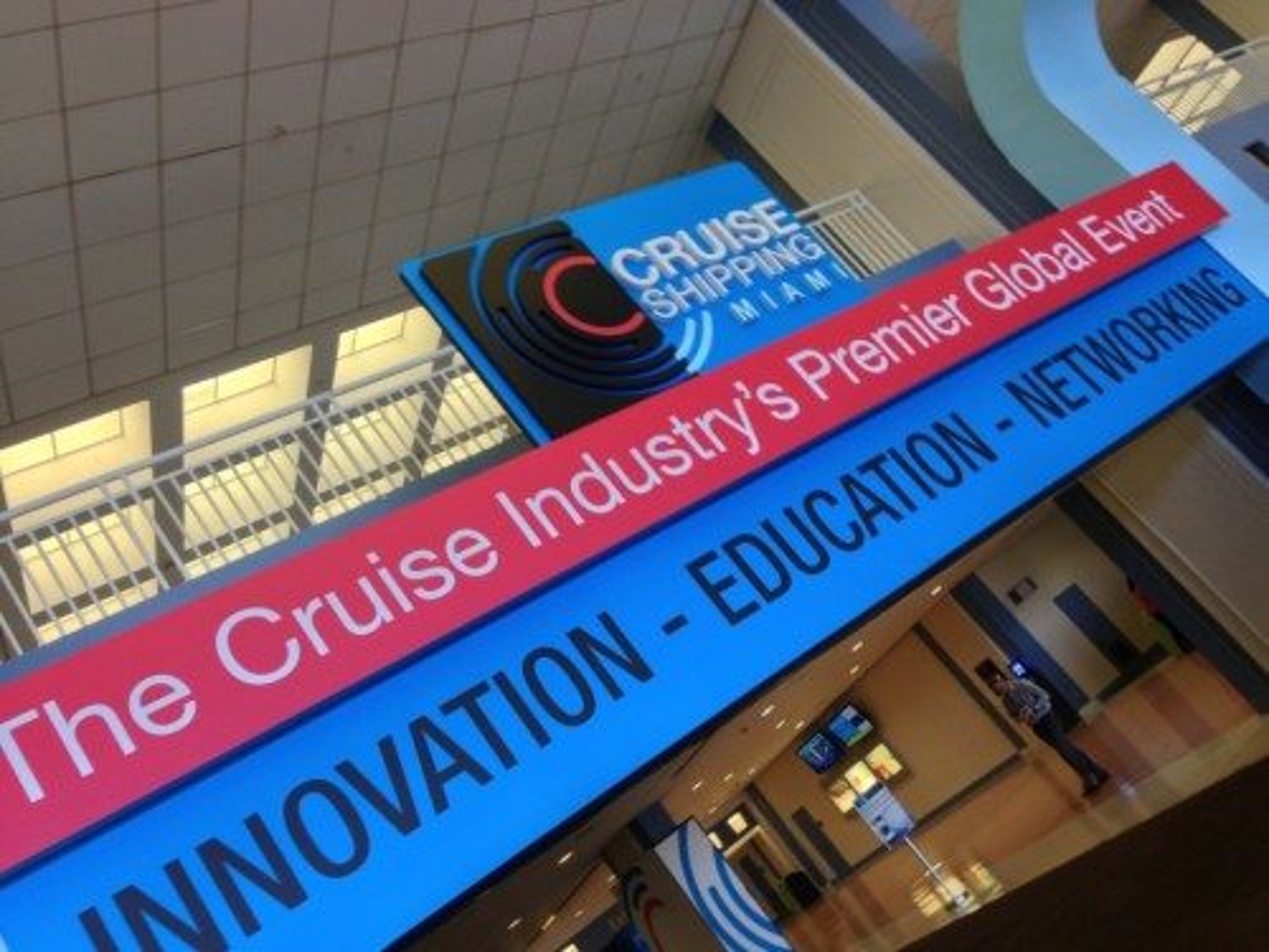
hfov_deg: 55.4
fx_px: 1210
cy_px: 476
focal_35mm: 33
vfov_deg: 42.9
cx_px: 634
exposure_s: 1/30
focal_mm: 4.13
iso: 50
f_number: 2.4
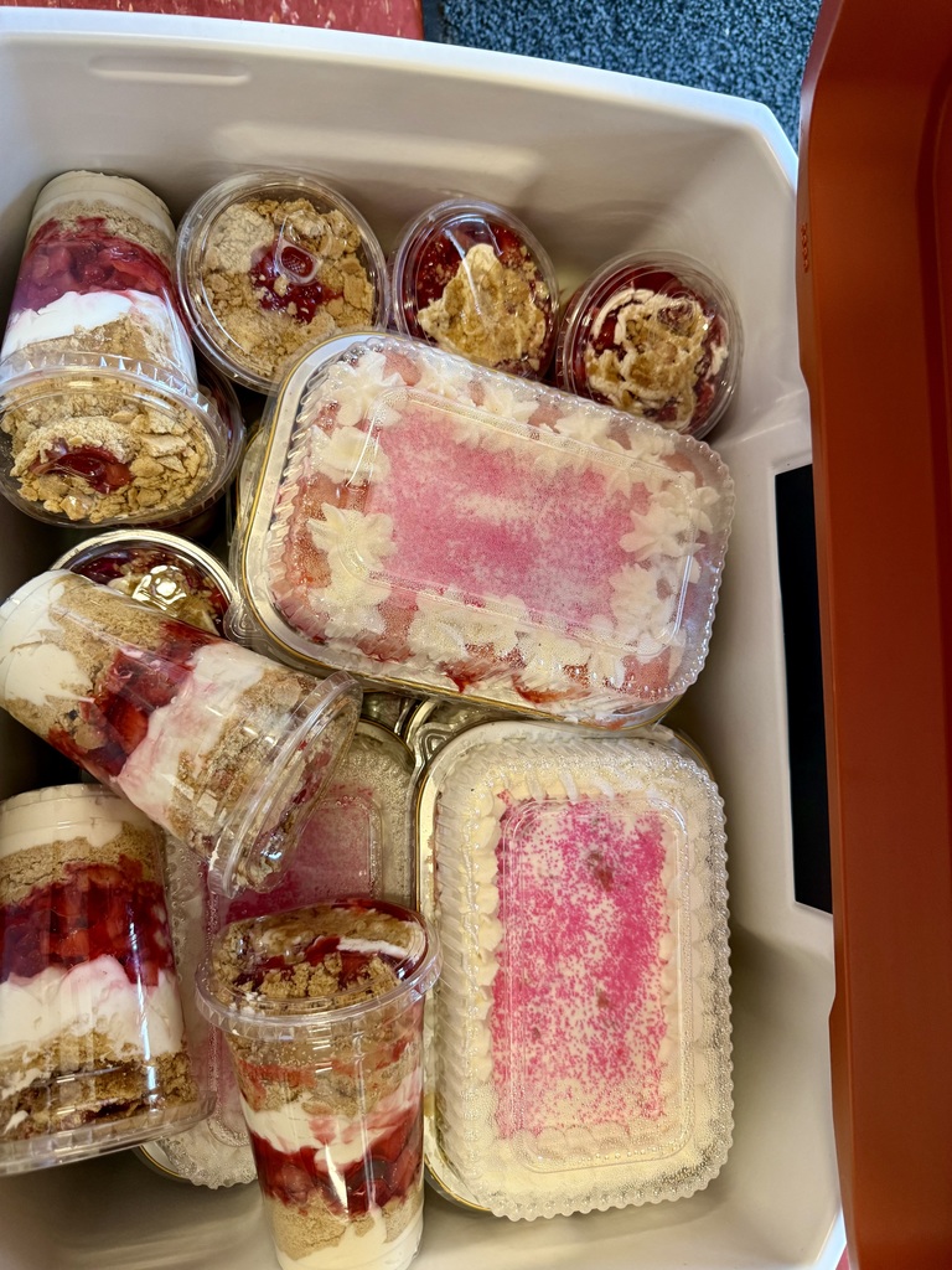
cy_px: 635
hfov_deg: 56.8
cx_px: 476
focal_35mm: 24
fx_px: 880
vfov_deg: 71.6
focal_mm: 6.76
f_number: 1.78
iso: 200
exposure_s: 1/87
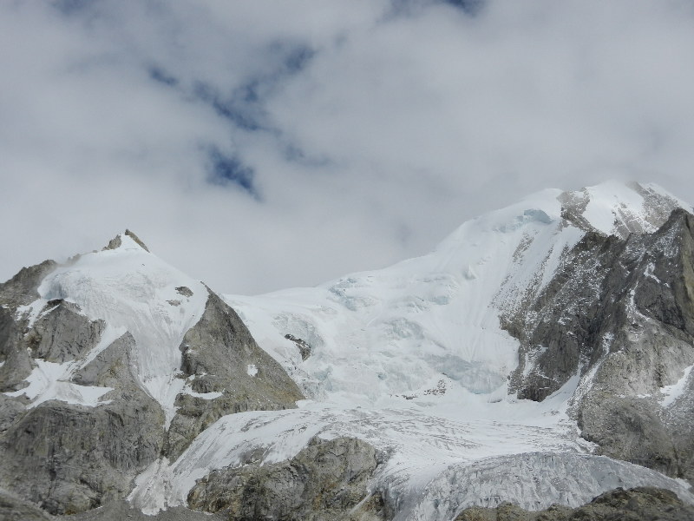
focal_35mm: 68
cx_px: 347
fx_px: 1363
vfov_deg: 21.6
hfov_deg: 28.6
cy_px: 260
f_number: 9.2
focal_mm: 12.3
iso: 160
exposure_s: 1/800
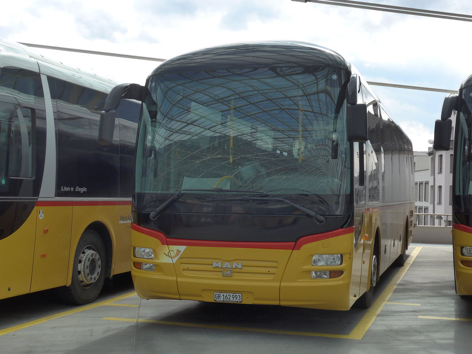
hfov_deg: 36.8
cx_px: 236
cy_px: 177
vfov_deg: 28.0
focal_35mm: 52
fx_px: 709
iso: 160
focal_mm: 10.7
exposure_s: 1/800
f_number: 3.3
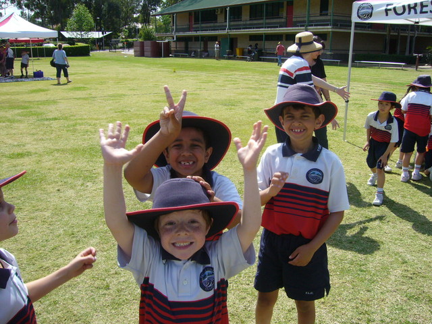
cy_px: 162
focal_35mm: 35
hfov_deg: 52.6
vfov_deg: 40.7
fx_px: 437
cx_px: 216
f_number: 5.6
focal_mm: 5.8
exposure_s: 1/500
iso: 100
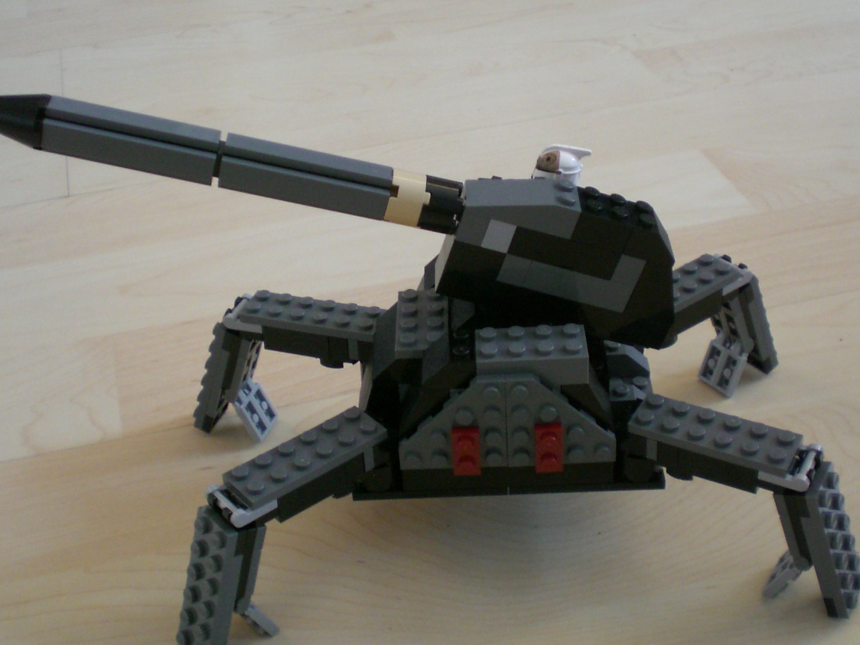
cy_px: 317
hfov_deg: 38.2
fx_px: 1242
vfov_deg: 29.1
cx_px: 470
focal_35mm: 50
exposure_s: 1/20
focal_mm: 6.3
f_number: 3.1
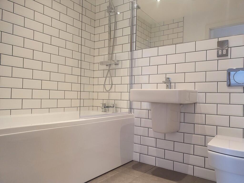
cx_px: 122
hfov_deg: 67.3
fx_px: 183
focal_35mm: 26
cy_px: 92
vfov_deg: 53.1
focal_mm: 4.32
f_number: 2.4
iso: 320
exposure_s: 1/100
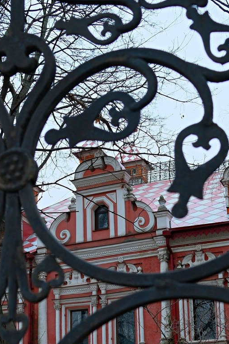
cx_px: 102
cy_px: 307
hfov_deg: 19.5
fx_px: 668
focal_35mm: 70
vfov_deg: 27.8
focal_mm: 23
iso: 1250
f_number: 5.6
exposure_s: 1/28
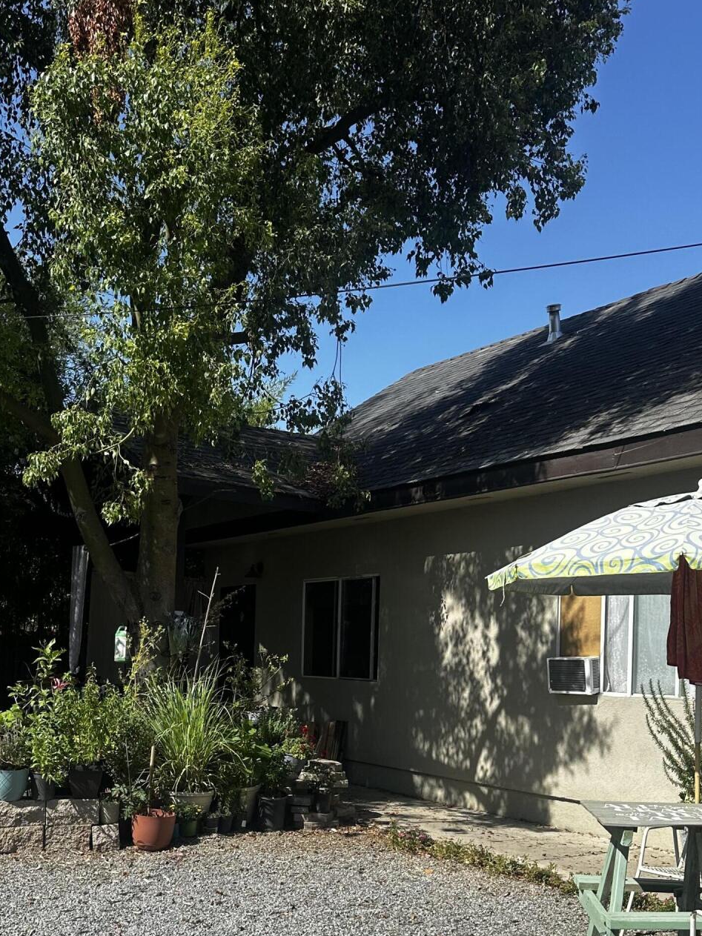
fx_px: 1028
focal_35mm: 38
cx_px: 208
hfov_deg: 37.1
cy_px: 664
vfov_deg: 47.7
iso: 80
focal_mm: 6.86
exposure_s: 1/3597
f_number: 1.78
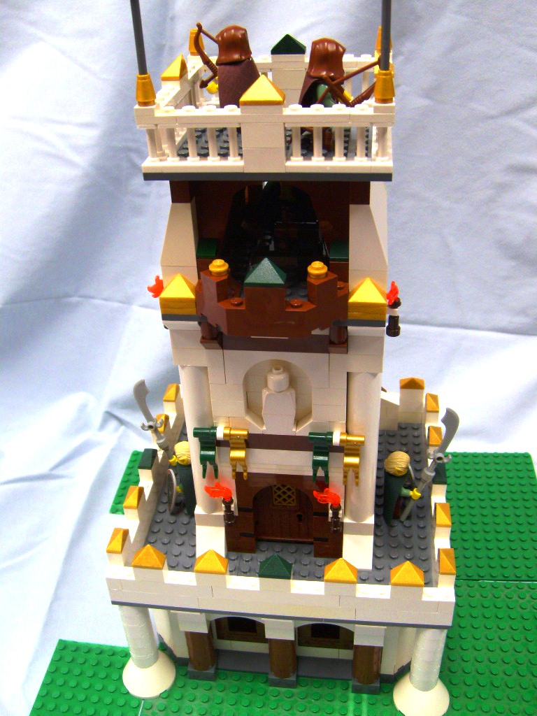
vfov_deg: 52.6
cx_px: 268
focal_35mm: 35
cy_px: 358
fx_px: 724
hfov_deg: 40.7
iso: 120
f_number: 2.8
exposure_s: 1/45
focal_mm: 5.8
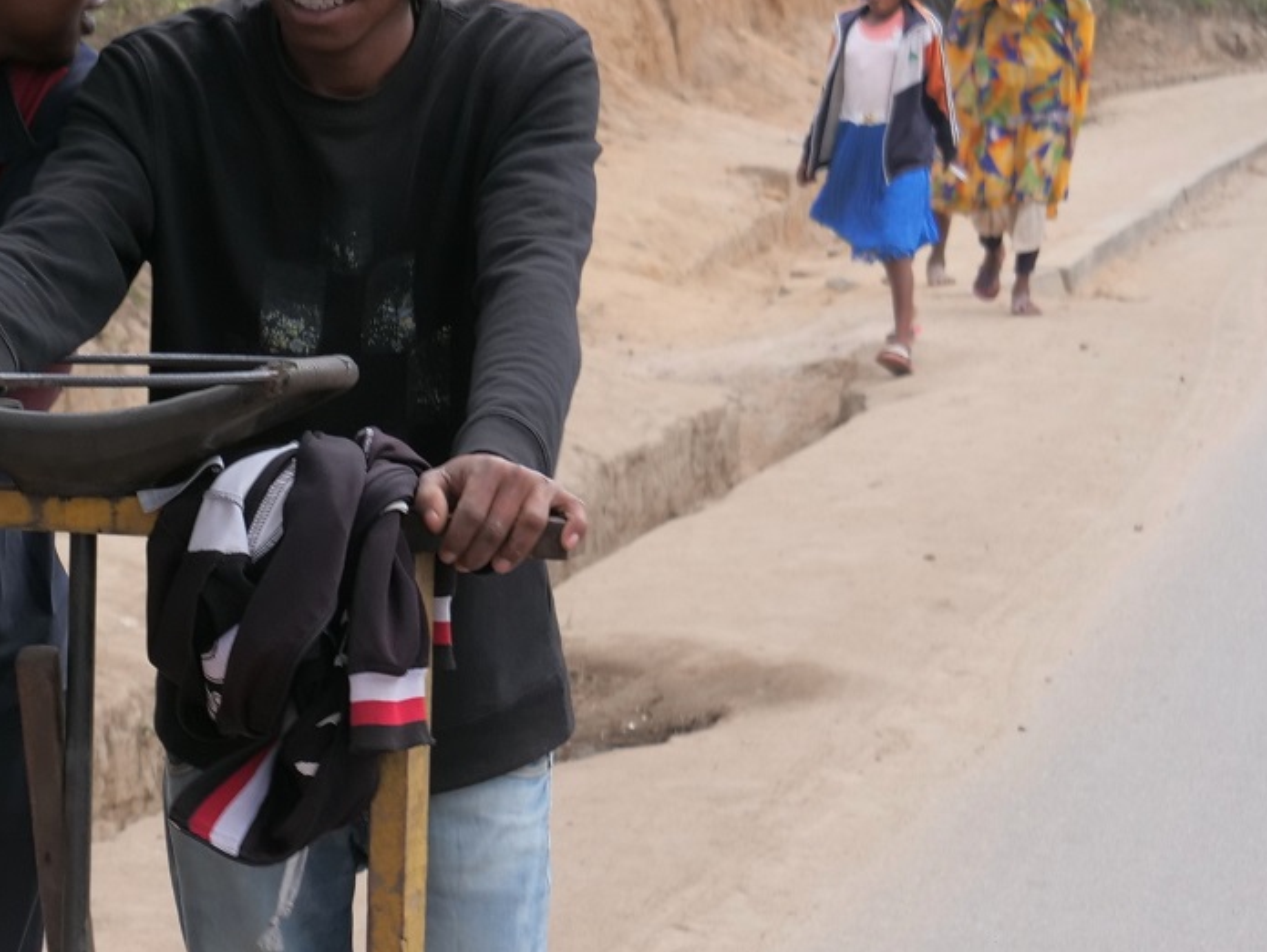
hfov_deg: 11.5
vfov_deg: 8.8
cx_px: -363
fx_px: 6116
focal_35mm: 167
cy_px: 978
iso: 100
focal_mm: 28
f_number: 4.5
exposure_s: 1/125
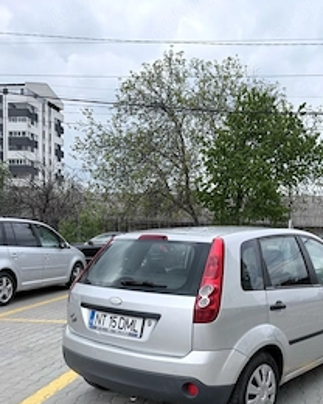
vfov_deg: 49.5
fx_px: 430
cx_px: 230
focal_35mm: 36
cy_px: 264
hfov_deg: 40.3
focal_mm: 6.76
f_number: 1.78
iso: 100
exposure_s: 1/4167
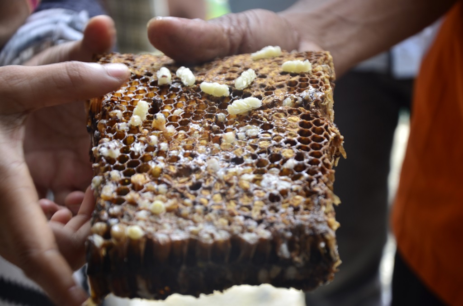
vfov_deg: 15.6
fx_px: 1116
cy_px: 153
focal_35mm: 87
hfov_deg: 23.4
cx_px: 232
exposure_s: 1/30
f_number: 5
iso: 100
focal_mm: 58
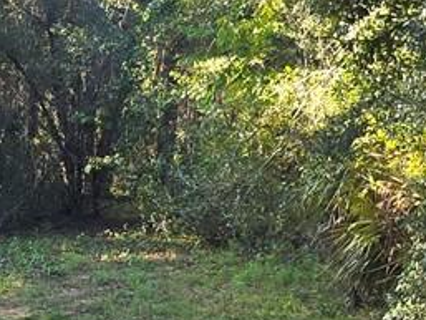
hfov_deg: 24.1
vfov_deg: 18.2
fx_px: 997
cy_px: 222
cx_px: 184
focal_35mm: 81
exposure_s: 1/262
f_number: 2.2
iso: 50
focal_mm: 2.2
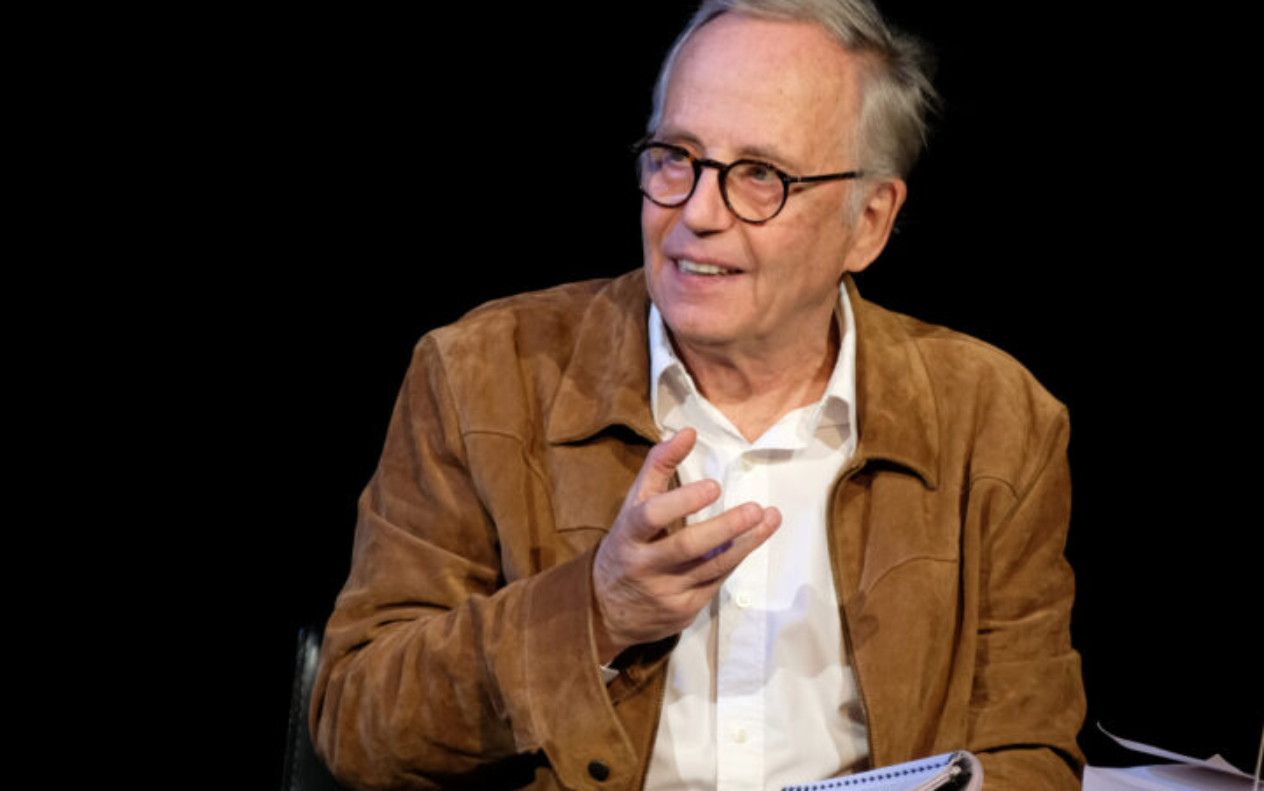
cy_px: 486
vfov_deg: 2.8
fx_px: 16125
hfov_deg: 4.5
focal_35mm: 468
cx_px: 801
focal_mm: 239.8
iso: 2000
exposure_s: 1/50
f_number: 6.4
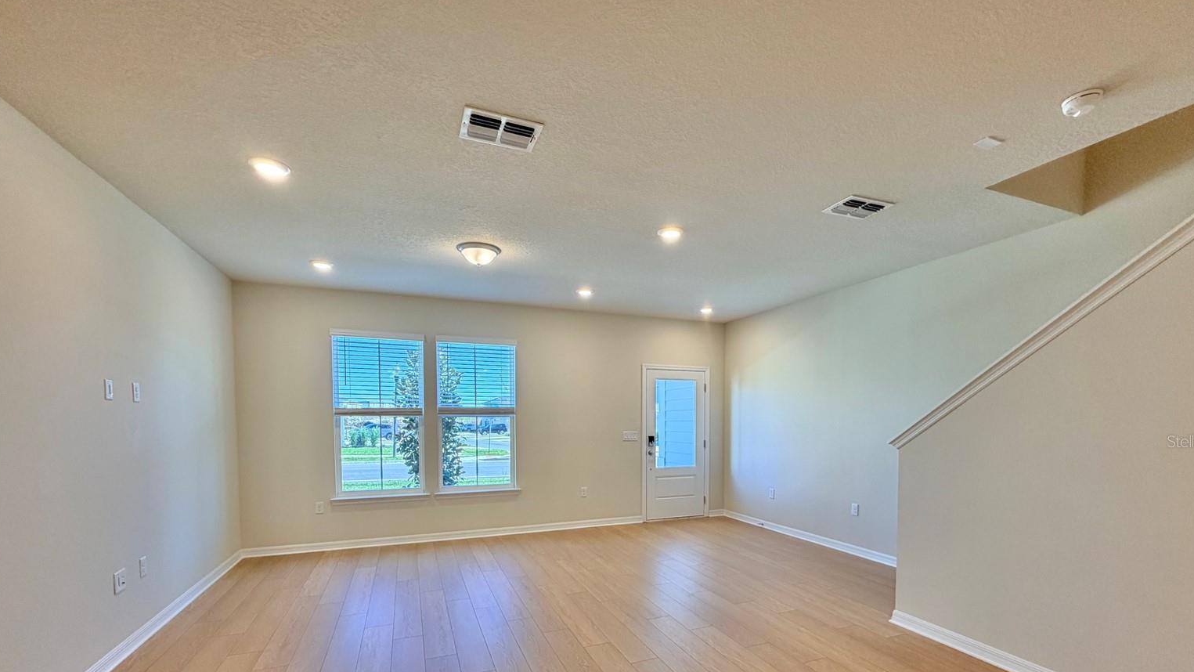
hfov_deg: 99.3
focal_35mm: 16
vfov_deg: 65.5
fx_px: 507
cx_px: 615
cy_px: 441
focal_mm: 2.22
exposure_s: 1/120
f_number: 2.2
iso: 160
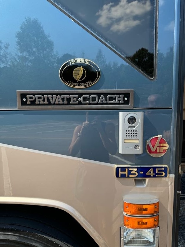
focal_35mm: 24
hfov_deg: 56.8
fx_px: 171
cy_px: 124
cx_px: 92
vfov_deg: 71.6
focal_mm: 6.76
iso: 80
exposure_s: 1/952
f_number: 1.78
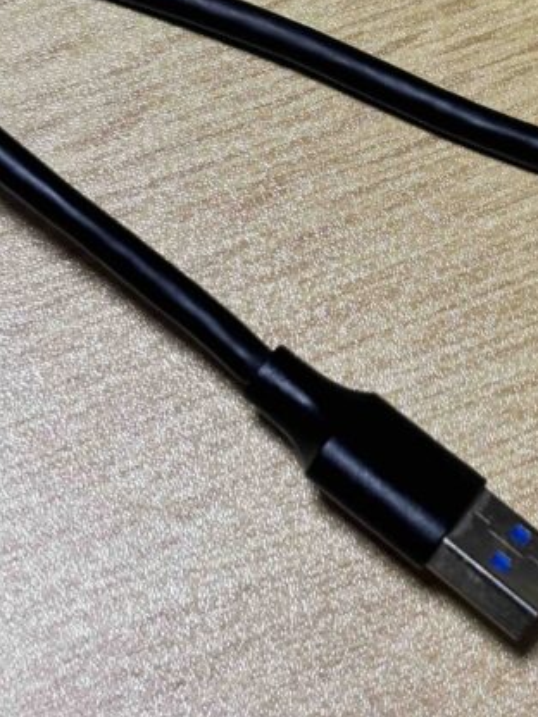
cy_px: 90
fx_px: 2072
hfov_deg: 14.7
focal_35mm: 100
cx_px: 460
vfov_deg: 19.3
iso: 160
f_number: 1.6
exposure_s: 1/54
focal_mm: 5.96
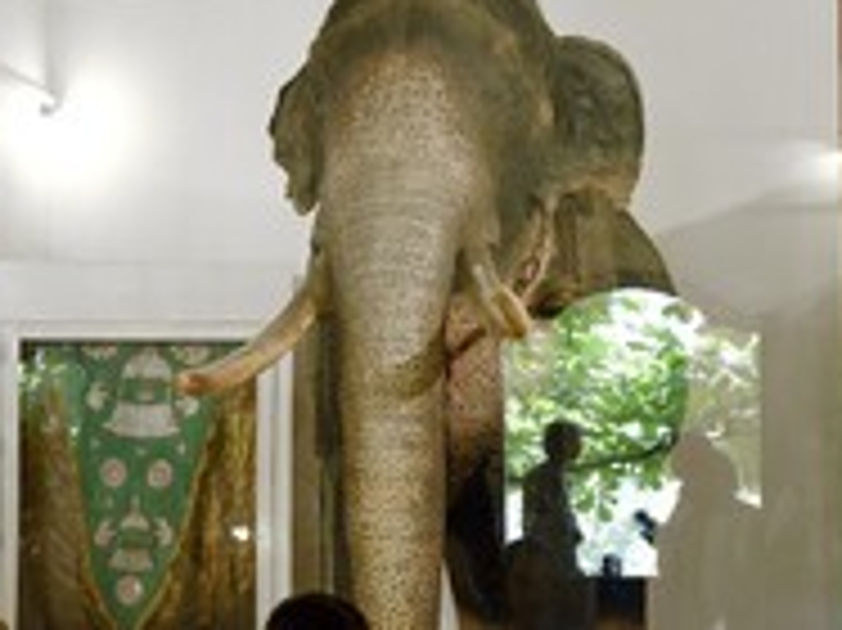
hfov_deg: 28.6
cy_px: 396
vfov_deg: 21.9
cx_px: 234
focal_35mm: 67
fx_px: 1629
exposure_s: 1/25
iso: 800
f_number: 4.5
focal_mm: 31
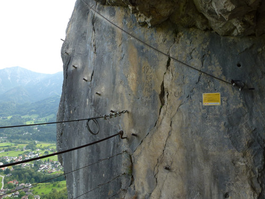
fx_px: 191
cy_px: 100
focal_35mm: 25
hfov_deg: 69.4
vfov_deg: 54.9
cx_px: 132
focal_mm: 4.3
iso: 100
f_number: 4
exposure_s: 1/125
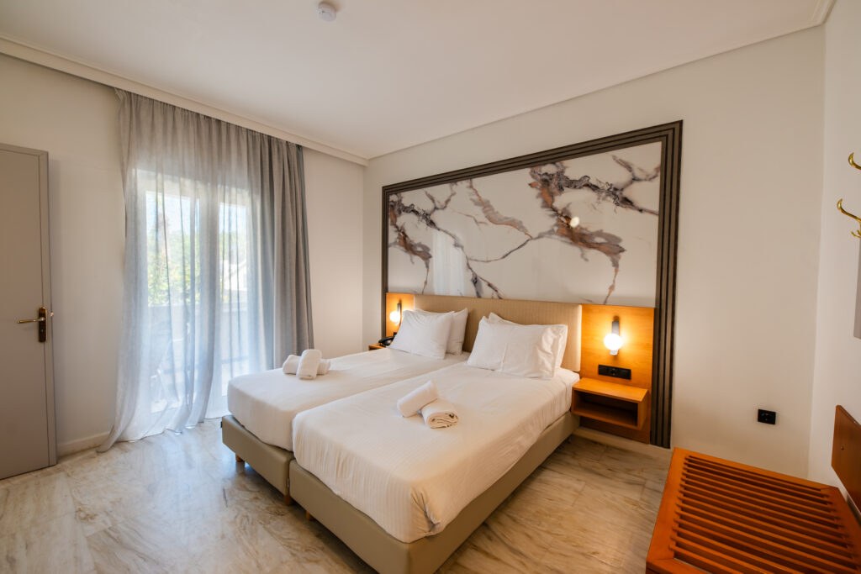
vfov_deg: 81.2
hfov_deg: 104.2
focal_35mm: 14
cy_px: 287
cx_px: 430
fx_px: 335
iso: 320
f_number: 4.5
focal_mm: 14
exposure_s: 1/100
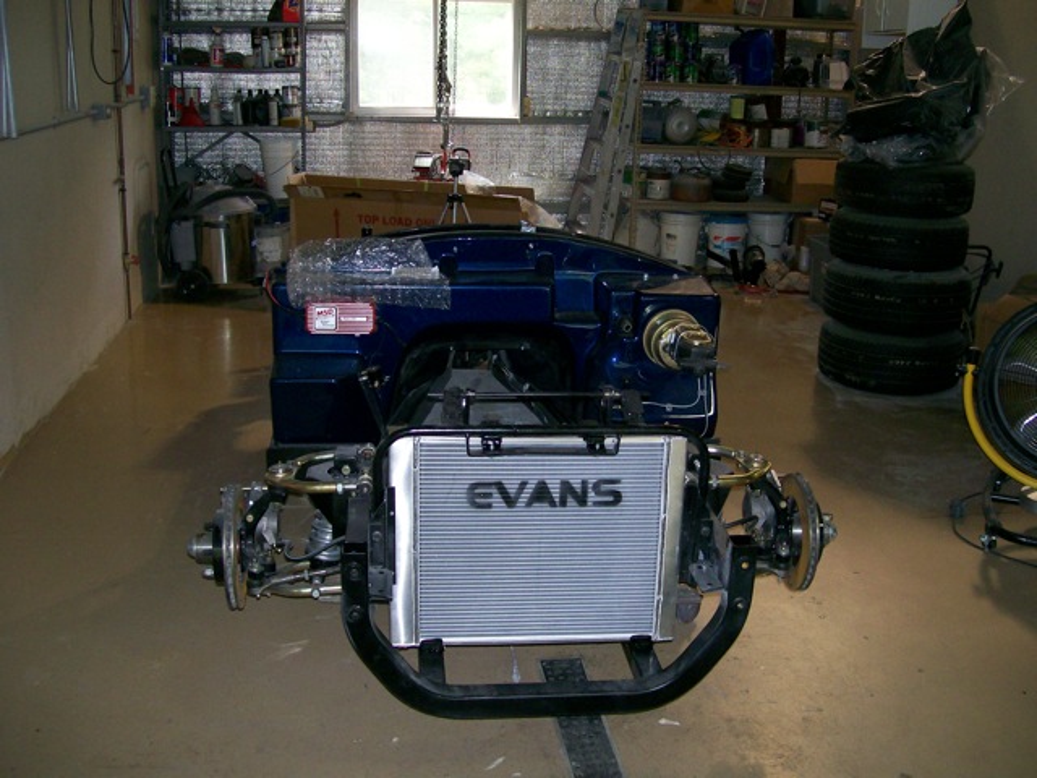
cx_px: 518
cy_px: 389
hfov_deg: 51.4
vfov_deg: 39.7
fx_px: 1078
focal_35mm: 36
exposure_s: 1/64
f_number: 2.7
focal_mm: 6
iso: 140
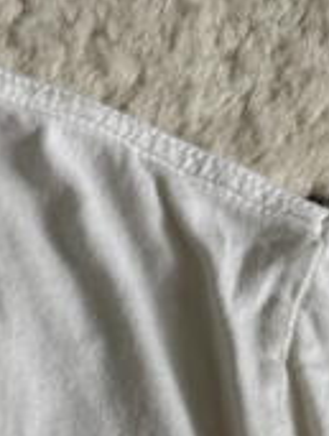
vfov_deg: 16.1
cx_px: -434
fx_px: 1414
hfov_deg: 11.3
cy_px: 655
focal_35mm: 112
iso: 125
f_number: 1.78
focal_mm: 6.76
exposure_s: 1/121
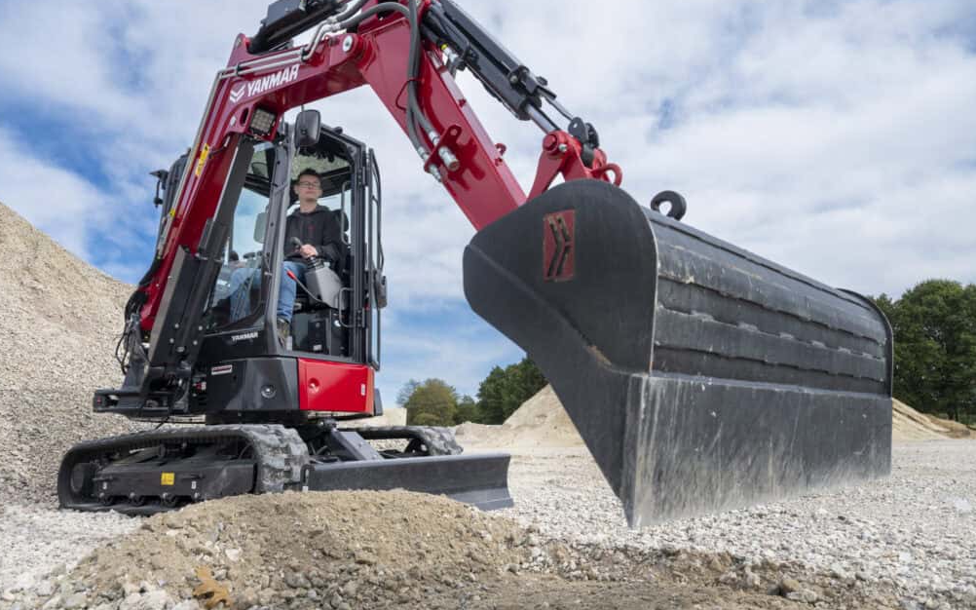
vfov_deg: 49.2
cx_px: 487
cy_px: 289
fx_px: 665
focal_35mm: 25
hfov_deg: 72.6
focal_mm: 24
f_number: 7.1
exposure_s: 1/200
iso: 100
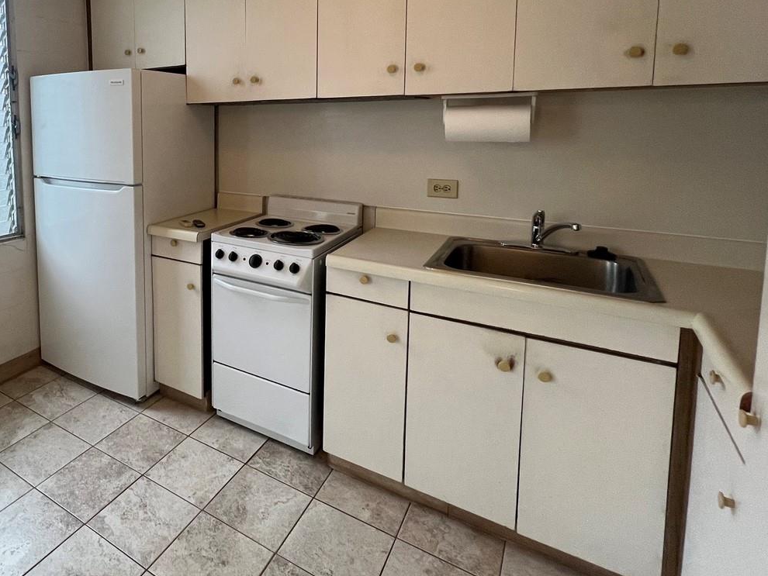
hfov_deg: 73.7
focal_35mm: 21
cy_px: 173
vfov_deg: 61.2
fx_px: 466
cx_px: 197
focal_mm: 1.57
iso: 125
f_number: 1.8
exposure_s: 1/120
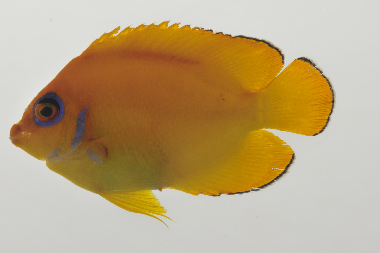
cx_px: 190
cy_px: 126
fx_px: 1660
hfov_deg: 13.1
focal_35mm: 158
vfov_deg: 8.7
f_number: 36
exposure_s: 1/60
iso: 200
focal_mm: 105
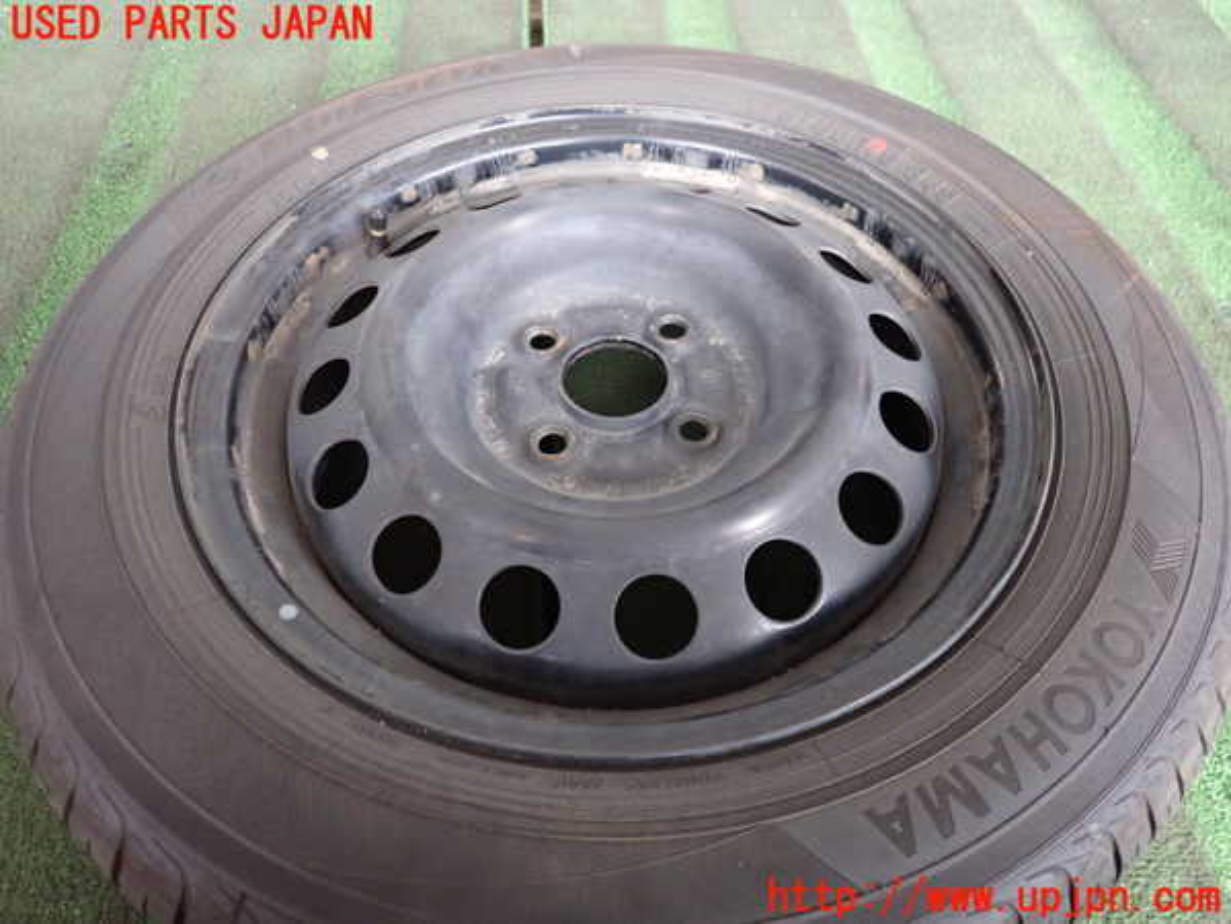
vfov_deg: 54.9
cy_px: 462
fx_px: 889
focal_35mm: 25
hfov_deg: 69.4
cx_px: 616
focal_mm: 4.5
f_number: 2
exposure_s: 1/30
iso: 640
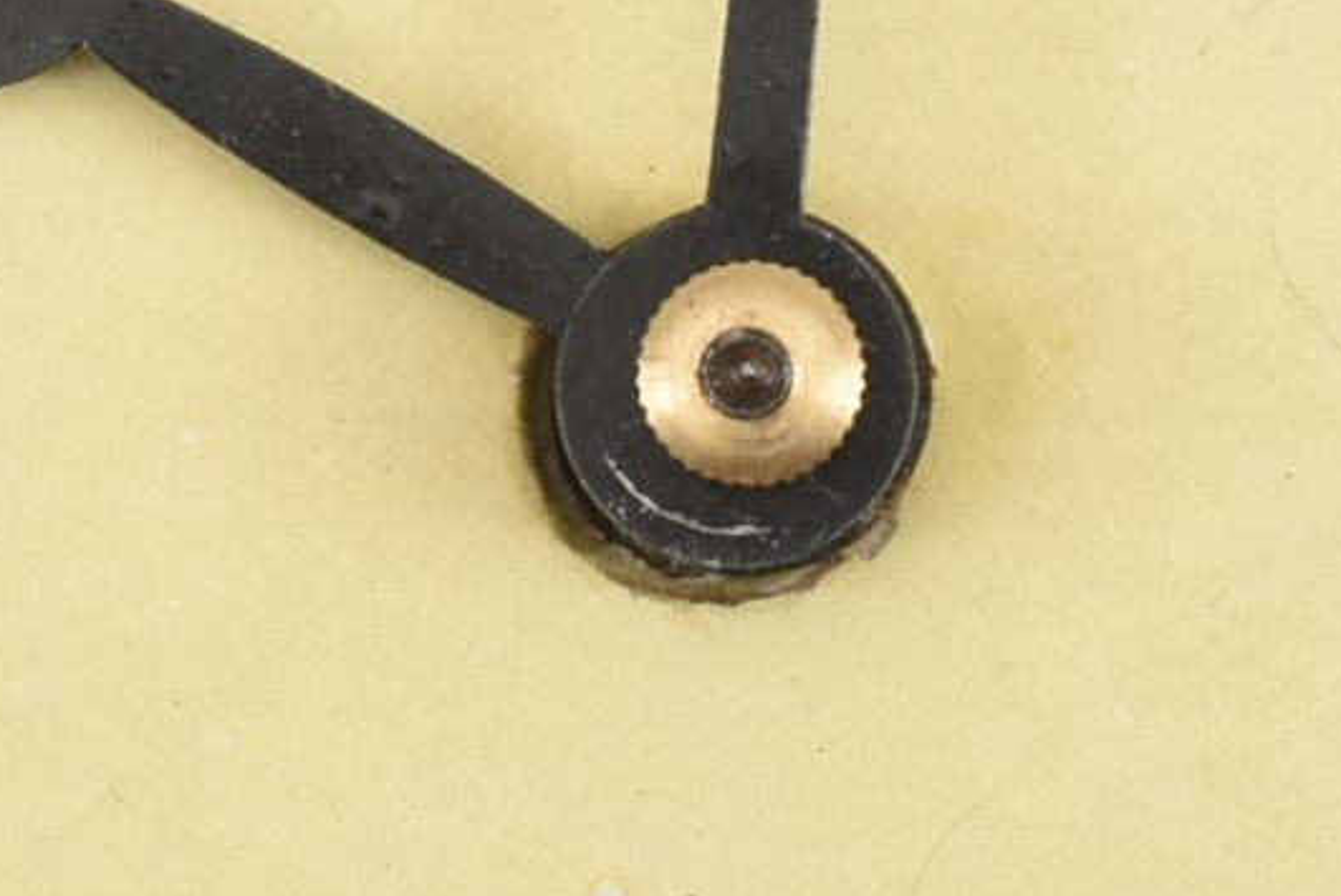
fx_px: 44102
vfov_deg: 1.2
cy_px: 500
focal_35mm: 1183
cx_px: 730
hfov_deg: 1.7
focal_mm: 140
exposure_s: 1/160
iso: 200
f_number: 9
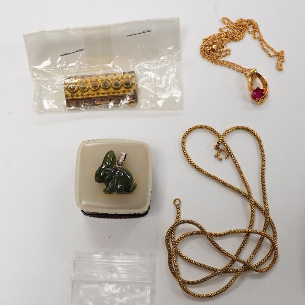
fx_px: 578
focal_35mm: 58
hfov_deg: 29.6
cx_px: 152
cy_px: 216
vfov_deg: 29.2
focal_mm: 30
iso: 2500
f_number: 13
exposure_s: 1/160
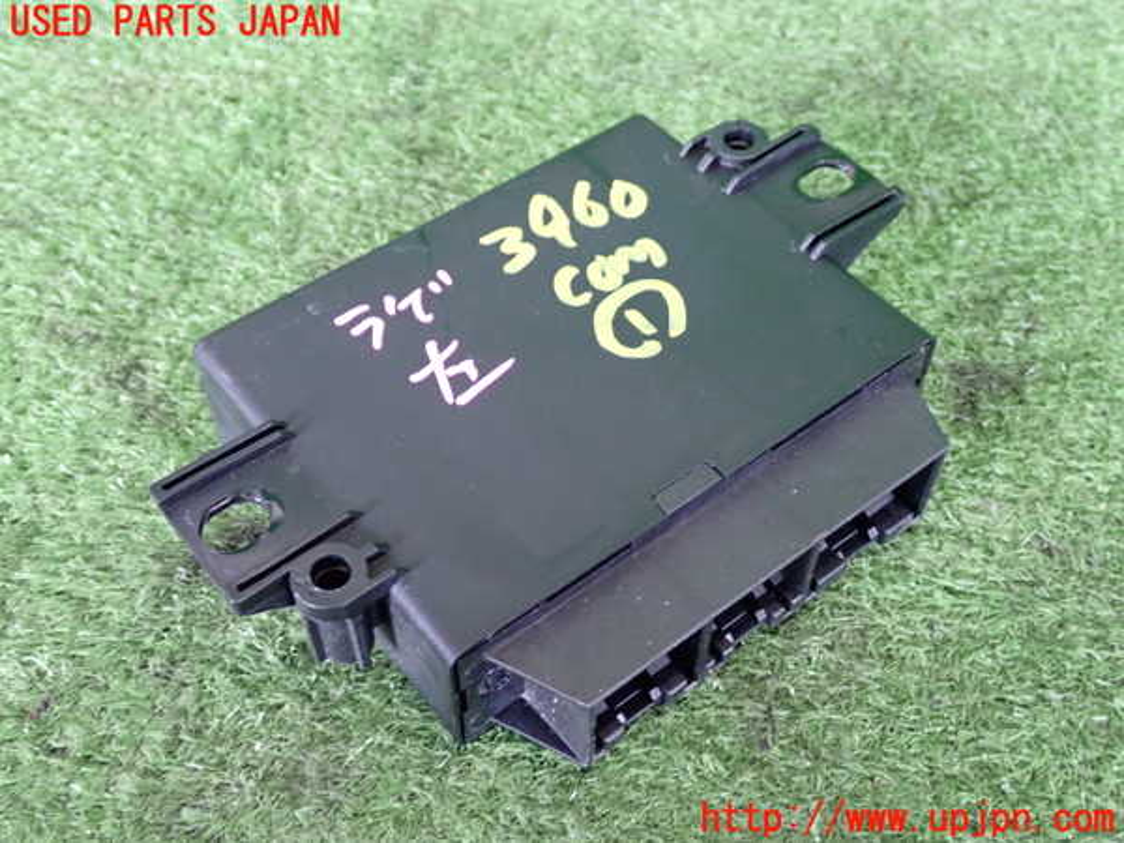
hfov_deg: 45.8
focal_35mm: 41
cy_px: 422
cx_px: 562
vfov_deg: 35.1
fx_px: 1331
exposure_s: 1/40
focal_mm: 7.31
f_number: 2.8
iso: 1000
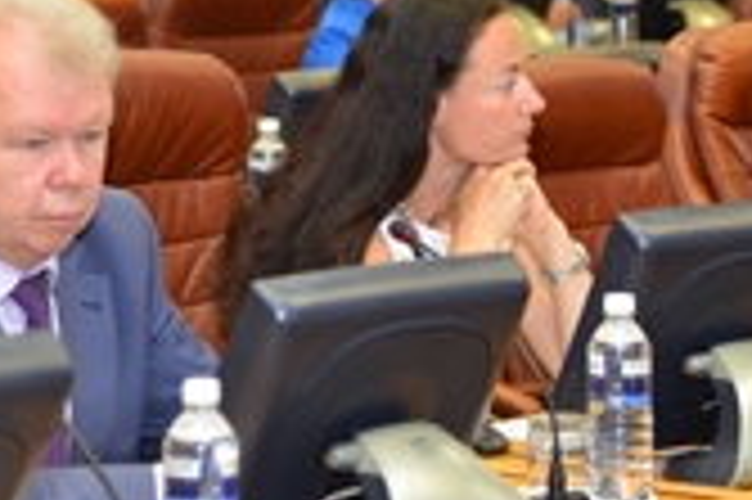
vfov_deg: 7.2
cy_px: -36
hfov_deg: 10.9
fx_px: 3944
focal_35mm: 189
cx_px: 419
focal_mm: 75
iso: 450
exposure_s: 1/60
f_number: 4
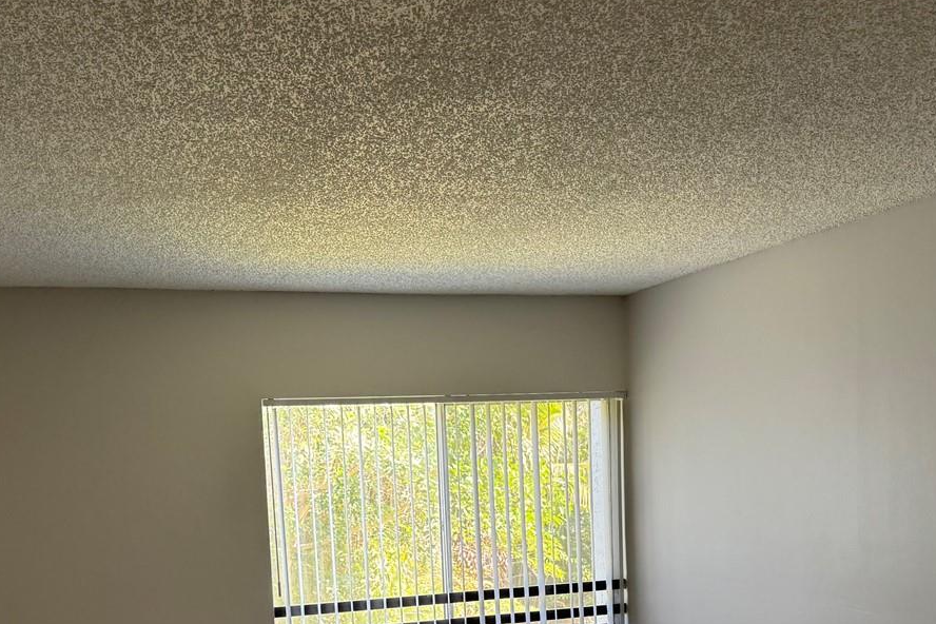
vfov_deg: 28.3
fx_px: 1170
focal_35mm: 45
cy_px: 603
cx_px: 427
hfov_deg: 43.6
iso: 160
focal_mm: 6.76
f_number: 1.78
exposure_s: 1/120
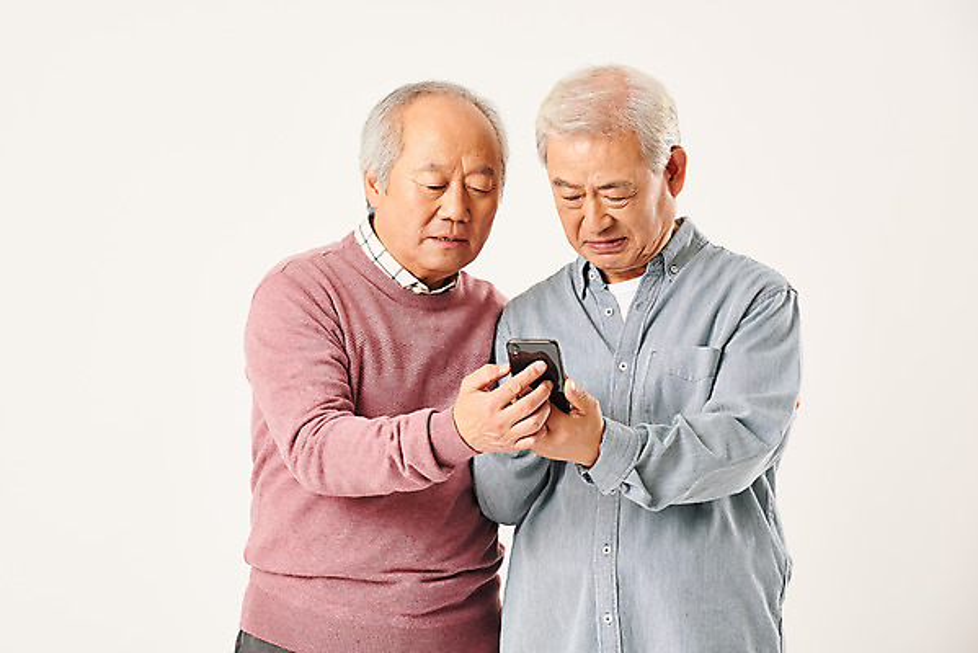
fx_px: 3669
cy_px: 326
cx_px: 489
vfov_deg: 10.2
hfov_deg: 15.2
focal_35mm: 135
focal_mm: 135
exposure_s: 1/125
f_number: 8
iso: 100
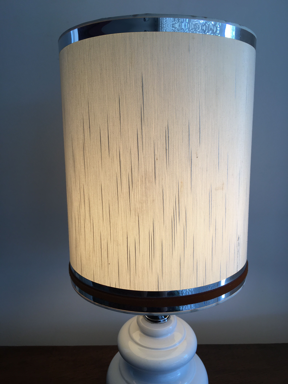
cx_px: 144
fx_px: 322
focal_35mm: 29
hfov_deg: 48.2
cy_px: 192
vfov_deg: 61.7
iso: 25
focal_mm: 4.15
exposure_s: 1/100
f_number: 2.2
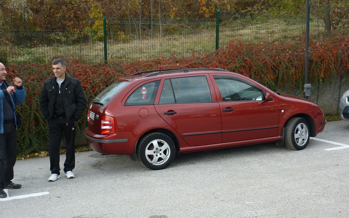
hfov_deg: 43.4
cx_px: 195
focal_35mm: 46
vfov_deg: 28.0
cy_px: 126
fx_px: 438
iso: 80
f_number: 2.8
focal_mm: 5.5
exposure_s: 1/160
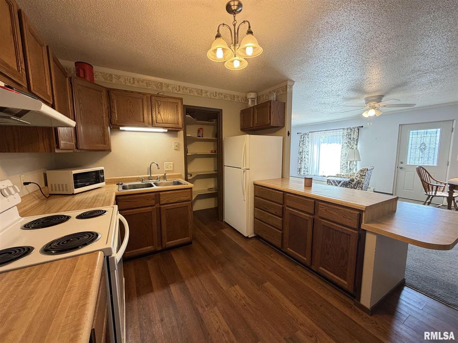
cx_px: 229
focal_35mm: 14
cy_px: 172
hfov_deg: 102.1
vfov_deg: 85.7
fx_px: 185
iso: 250
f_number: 2.2
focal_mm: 2.22
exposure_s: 1/60
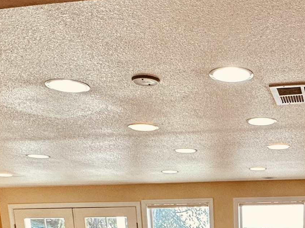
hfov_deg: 35.7
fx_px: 449
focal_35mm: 51
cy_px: 339
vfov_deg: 23.2
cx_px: 263
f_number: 2.2
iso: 125
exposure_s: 1/120
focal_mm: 2.22
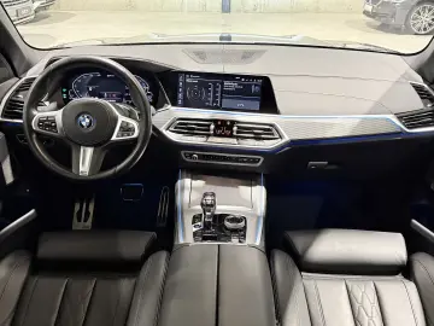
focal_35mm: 24
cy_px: 163
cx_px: 217
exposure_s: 1/55
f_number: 1.78
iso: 640
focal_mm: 6.76
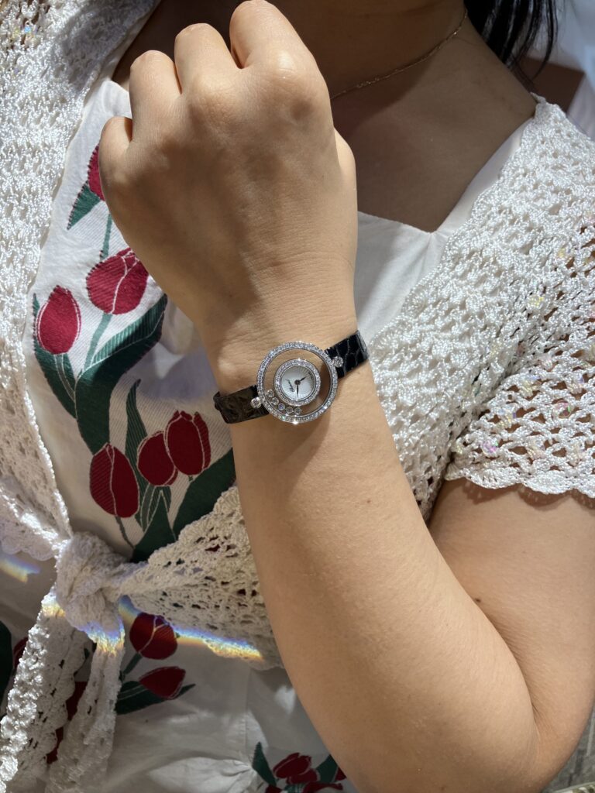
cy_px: 396
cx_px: 298
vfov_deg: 63.4
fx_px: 642
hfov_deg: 49.7
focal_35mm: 28
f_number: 1.8
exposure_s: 1/100
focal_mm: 3.99
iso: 64
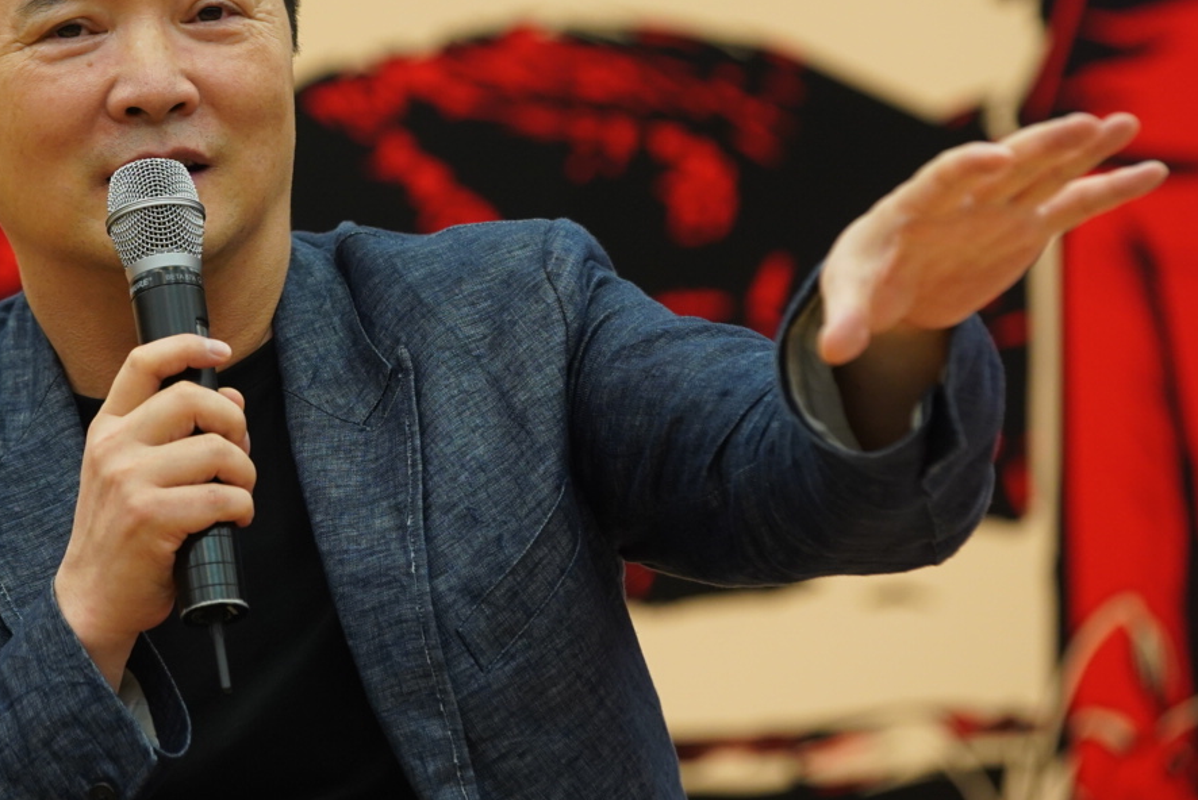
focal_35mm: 301
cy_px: 224
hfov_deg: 6.8
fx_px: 10023
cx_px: 307
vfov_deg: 4.6
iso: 1600
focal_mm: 165
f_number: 4
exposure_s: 1/320
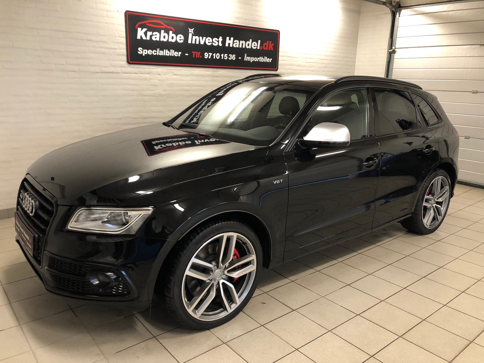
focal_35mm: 28
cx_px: 242
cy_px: 182
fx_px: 391
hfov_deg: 63.4
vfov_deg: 49.7
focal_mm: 3.99
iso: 50
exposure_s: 1/17
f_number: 1.8
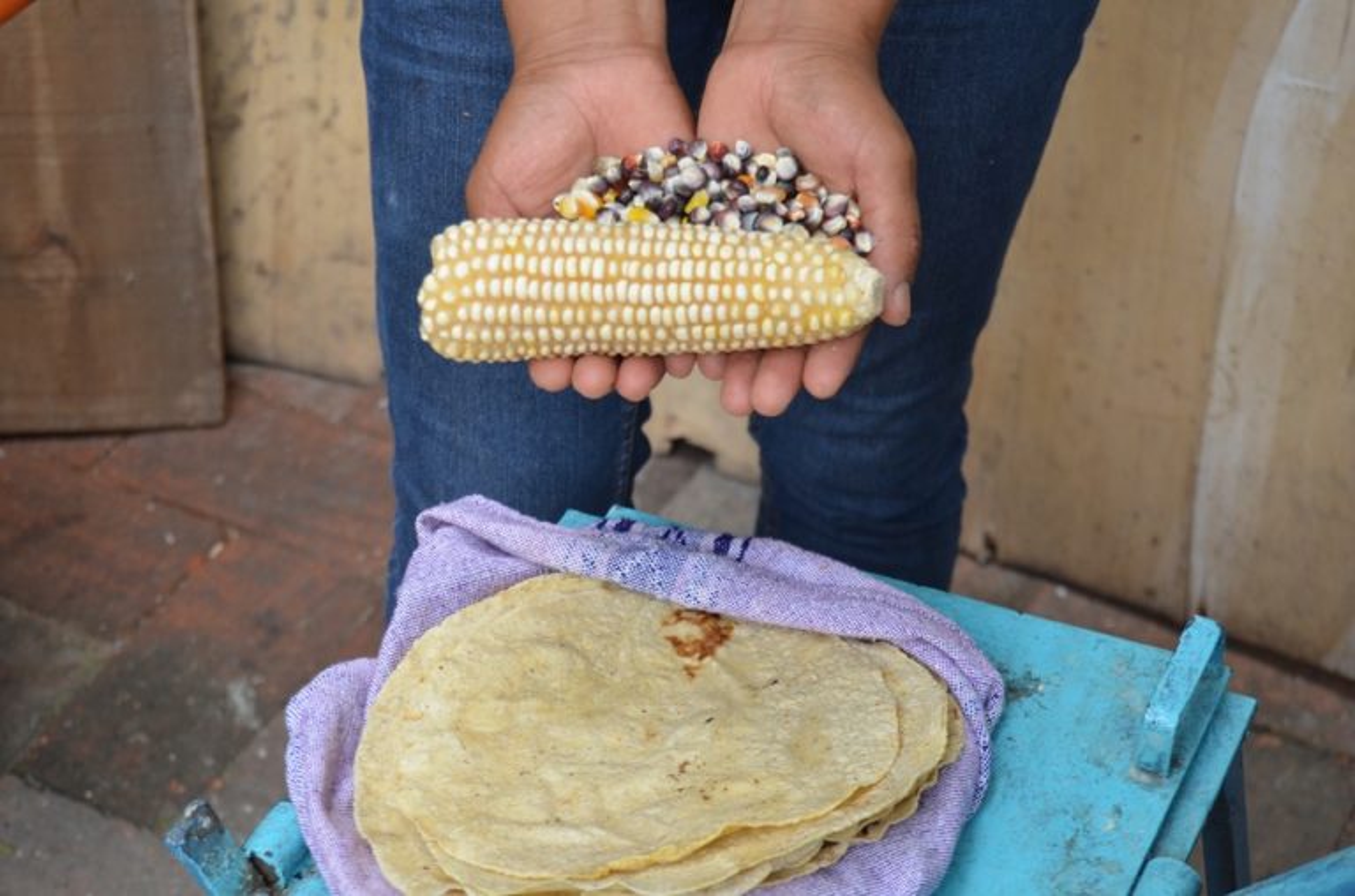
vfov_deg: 16.5
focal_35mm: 82
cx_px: 678
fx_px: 3098
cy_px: 448
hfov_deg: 24.7
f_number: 5.6
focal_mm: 55
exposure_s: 1/60
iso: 560
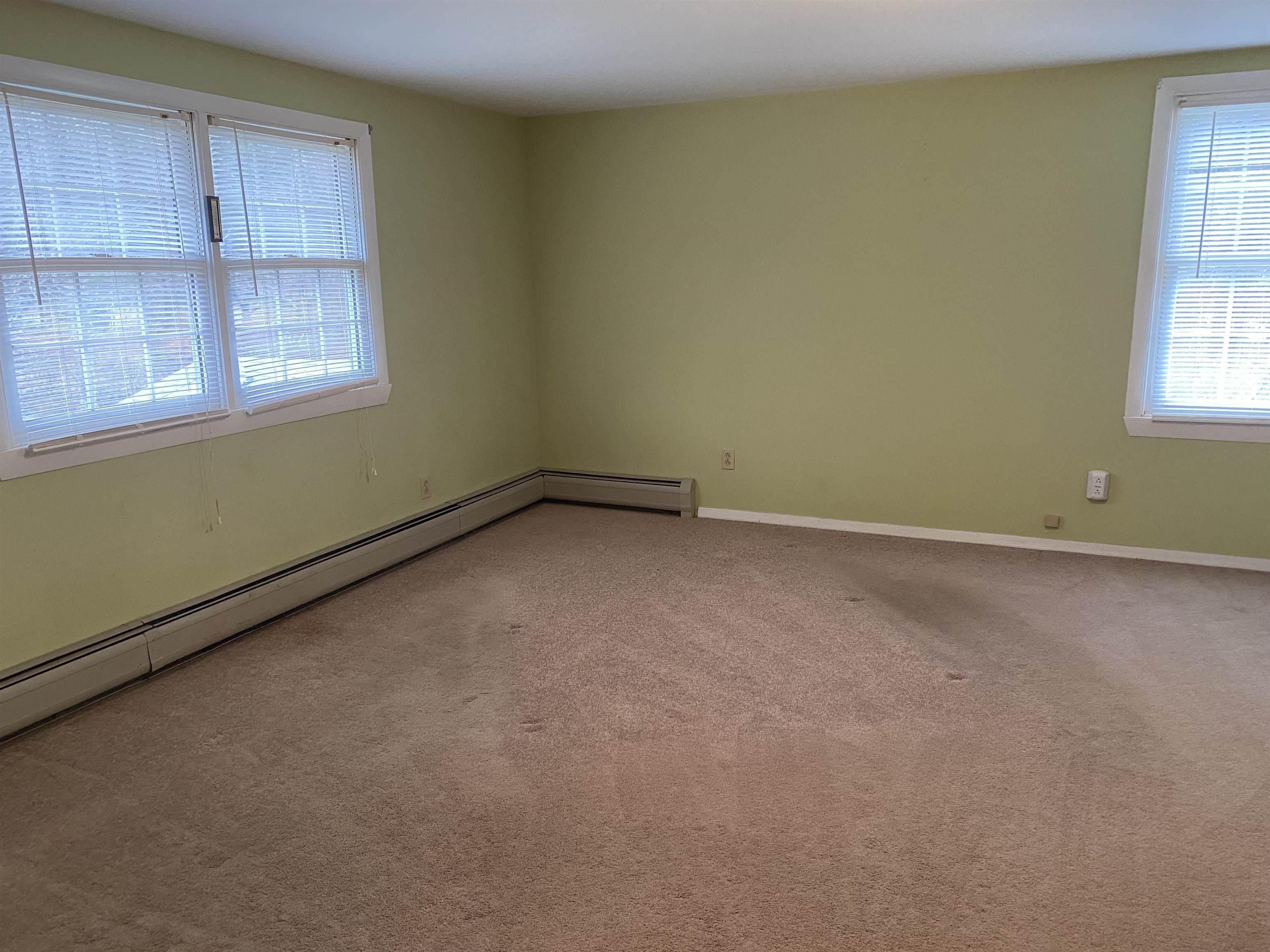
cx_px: 635
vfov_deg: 53.1
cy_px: 476
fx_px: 954
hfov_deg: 67.3
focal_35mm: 26
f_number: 1.8
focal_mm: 4.25
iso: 250
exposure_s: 1/60
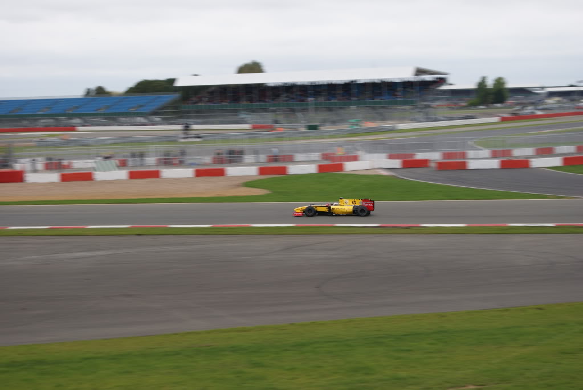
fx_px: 1338
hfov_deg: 24.6
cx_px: 292
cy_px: 195
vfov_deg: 16.6
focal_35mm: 82
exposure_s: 1/200
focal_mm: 55
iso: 100
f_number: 5.6
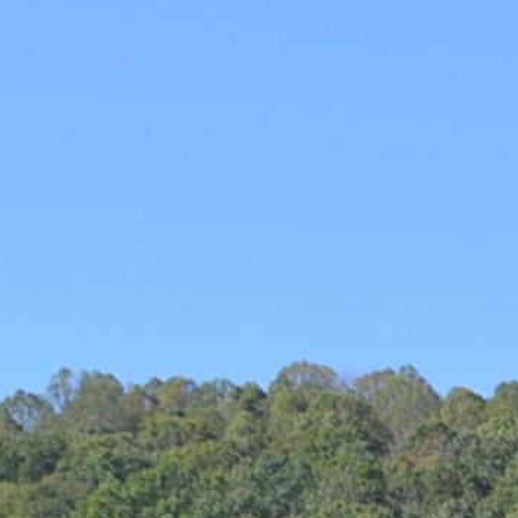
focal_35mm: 217
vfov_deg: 7.9
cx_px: 1167
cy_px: 866
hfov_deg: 7.6
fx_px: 3674
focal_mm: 20
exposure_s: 1/160
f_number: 6.3
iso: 100
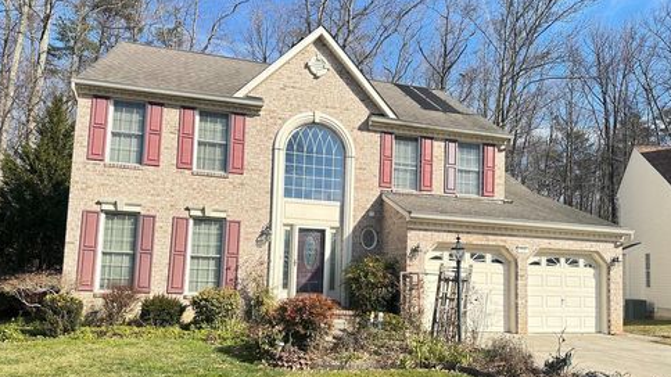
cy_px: 235
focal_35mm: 27
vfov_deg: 42.6
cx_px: 342
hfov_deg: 69.9
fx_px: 480
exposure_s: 1/1339
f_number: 1.78
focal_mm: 6.86
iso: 80
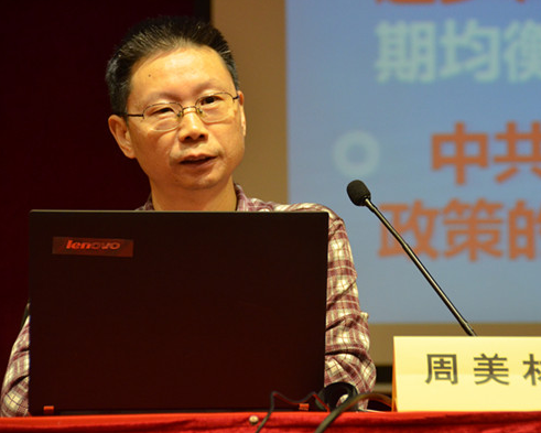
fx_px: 3075
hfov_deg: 10.1
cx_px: 311
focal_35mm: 192
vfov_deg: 8.1
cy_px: 216
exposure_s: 1/50
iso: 2000
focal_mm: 112
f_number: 5.3
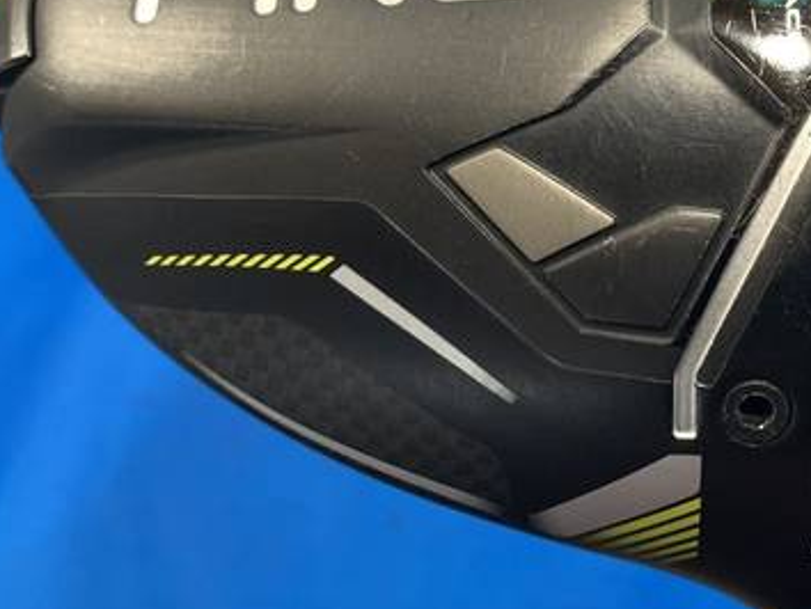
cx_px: 525
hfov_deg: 40.0
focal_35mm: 47
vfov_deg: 30.5
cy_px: 167
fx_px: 1102
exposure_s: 1/60
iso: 125
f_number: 1.8
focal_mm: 4.25
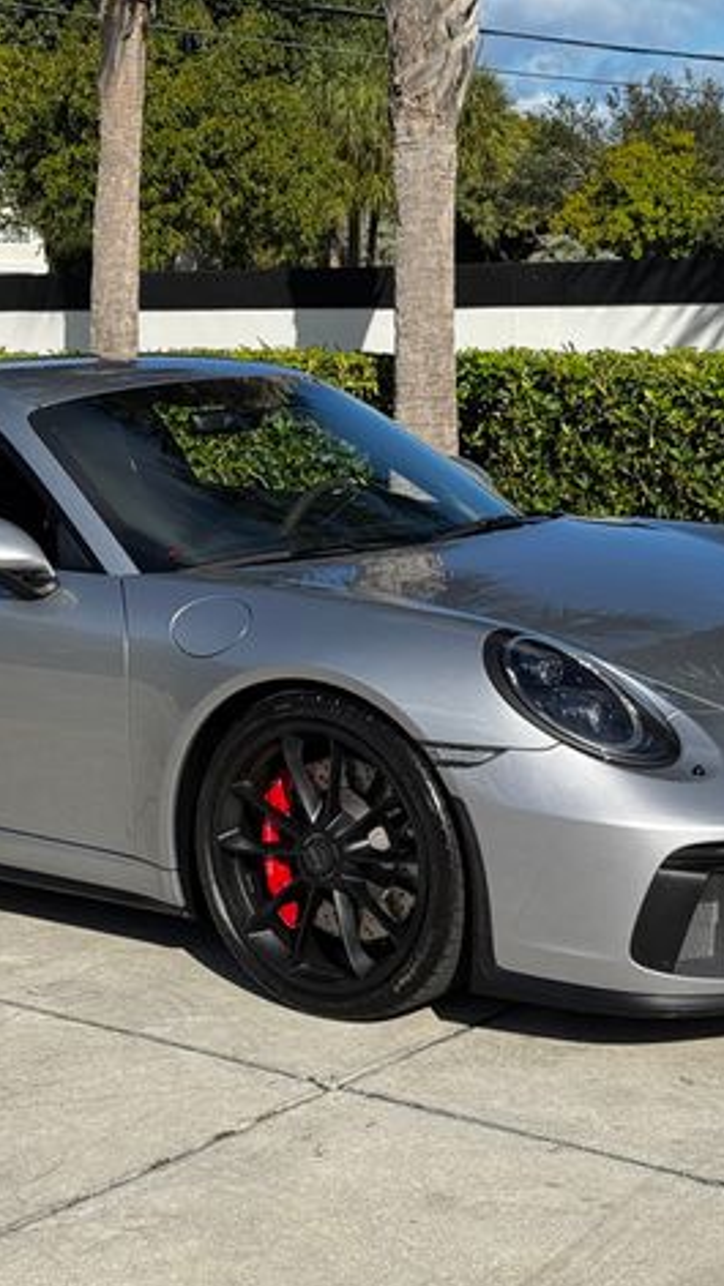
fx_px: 2423
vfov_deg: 29.7
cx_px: 257
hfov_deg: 17.0
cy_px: 653
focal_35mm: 71
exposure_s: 1/3096
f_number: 1.78
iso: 64
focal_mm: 6.76
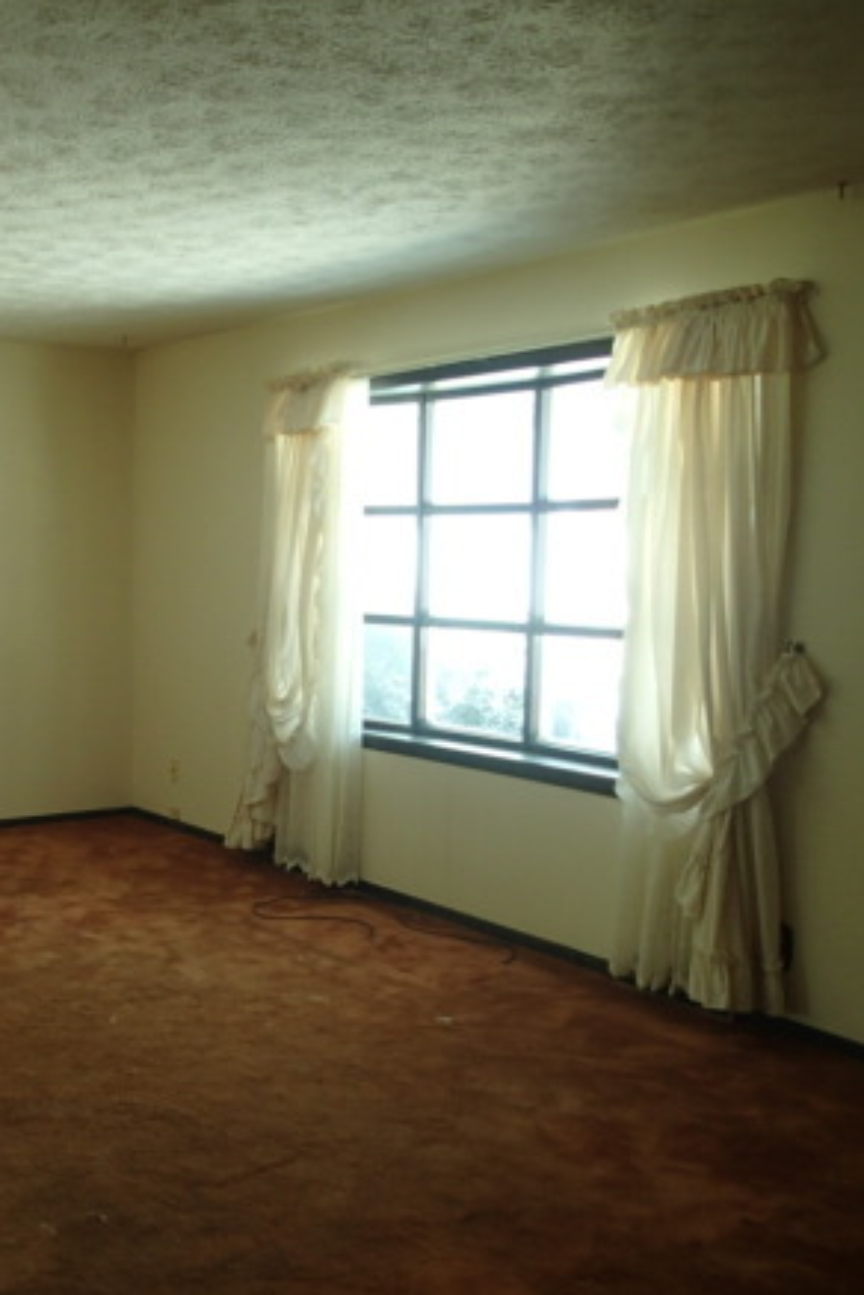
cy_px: 707
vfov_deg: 50.6
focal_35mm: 38
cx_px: 86
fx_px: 1368
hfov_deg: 33.2
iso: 100
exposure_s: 1/60
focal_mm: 4.5
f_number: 2
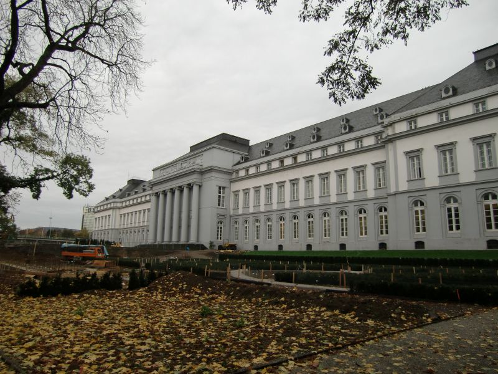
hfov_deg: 71.6
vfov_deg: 56.8
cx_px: 249
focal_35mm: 24
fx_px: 345
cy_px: 187
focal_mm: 4.3
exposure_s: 1/160
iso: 64
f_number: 3.2
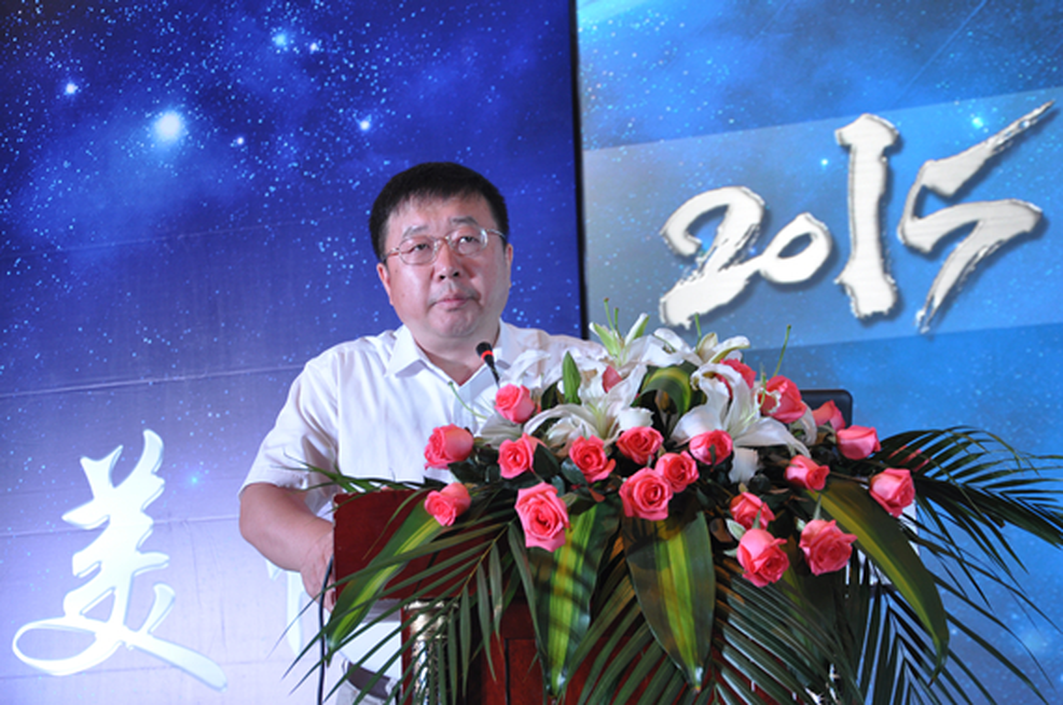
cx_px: 532
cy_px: 352
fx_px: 2122
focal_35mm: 72
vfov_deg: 18.9
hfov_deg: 28.1
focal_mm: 48
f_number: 5.6
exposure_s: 1/30
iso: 320
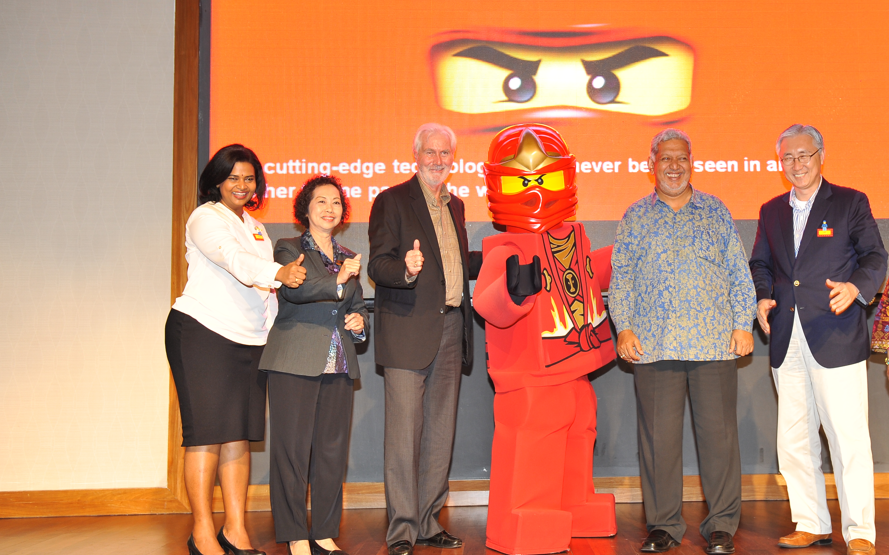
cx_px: 565
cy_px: 261
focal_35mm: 50
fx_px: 1211
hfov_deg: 40.0
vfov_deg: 25.8
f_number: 3.5
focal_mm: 38
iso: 640
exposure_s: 1/80
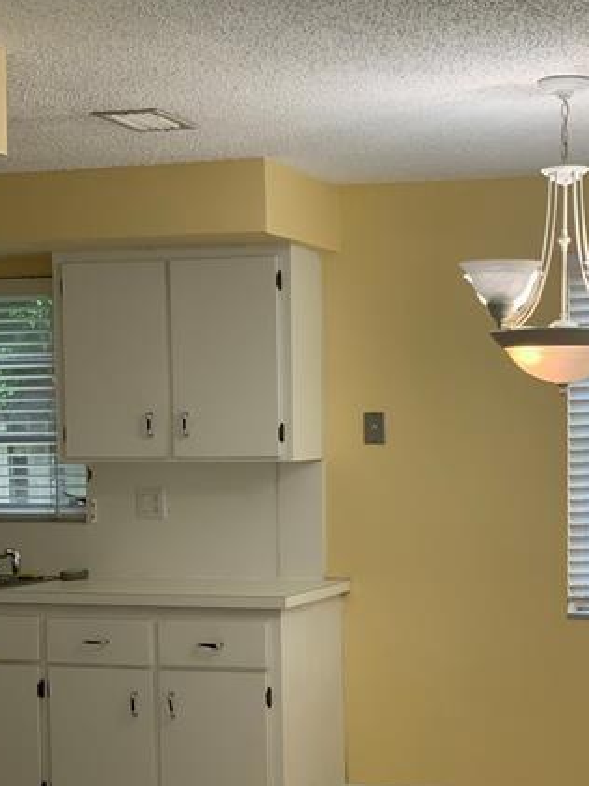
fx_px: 1681
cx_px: 367
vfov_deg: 26.1
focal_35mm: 74
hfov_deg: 19.8
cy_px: 546
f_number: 2.4
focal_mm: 6
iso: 80
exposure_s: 1/60
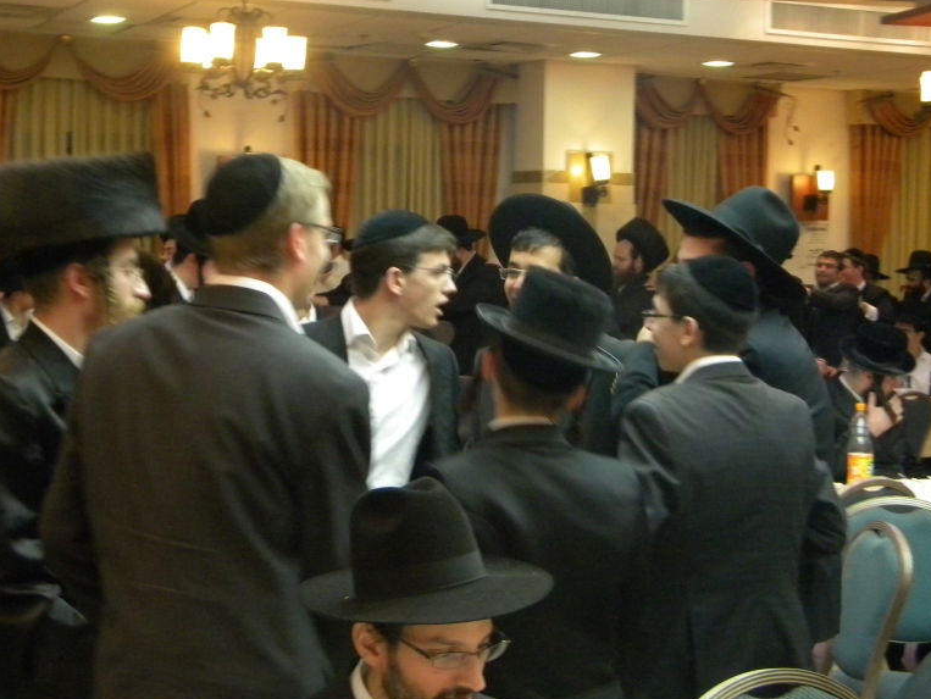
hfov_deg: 34.8
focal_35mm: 55
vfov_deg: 26.6
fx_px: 1480
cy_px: 335
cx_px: 388
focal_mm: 7.3
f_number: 3.8
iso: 400
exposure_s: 1/48.8
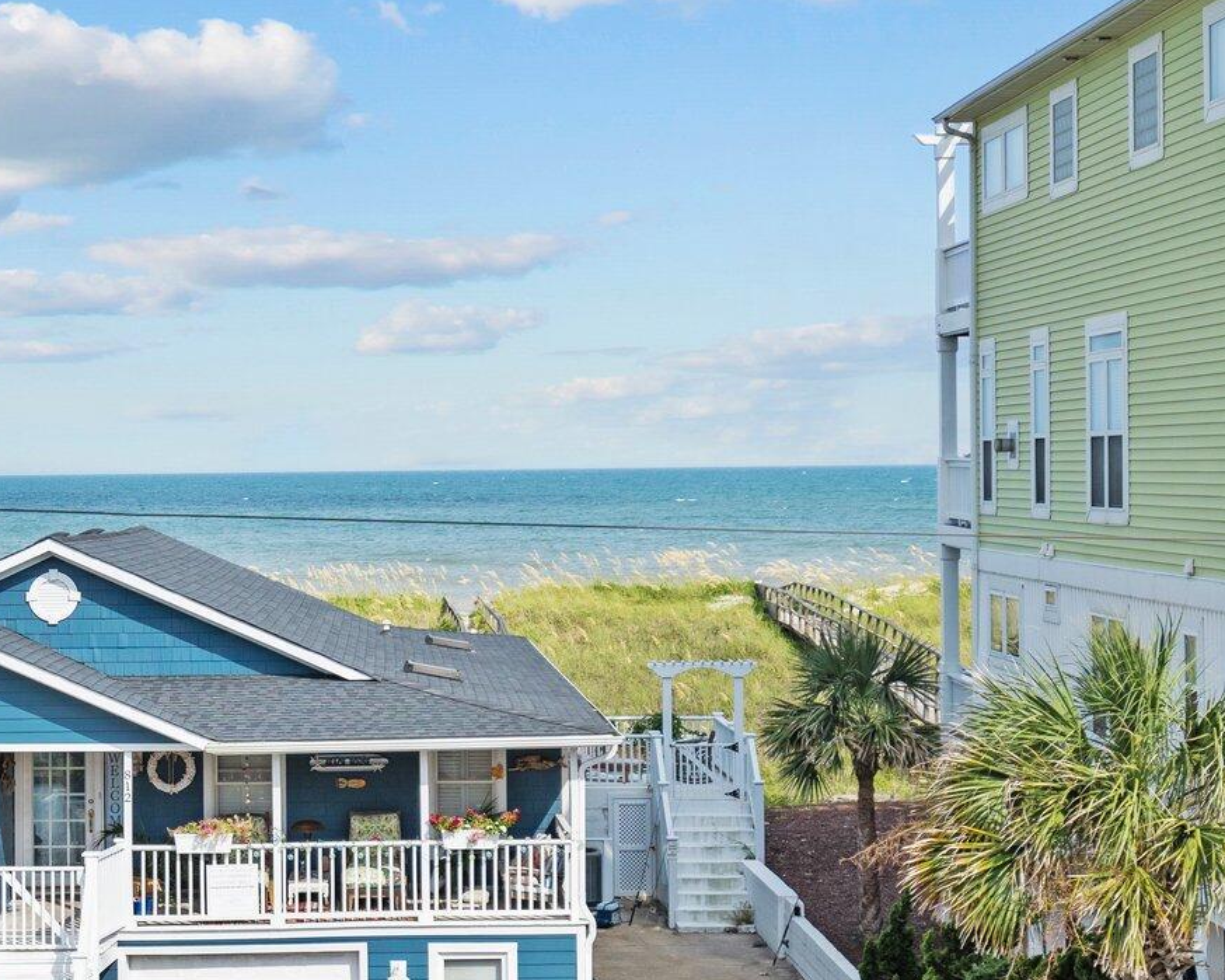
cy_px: 573
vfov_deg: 19.9
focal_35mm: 77
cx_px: 320
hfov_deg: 24.5
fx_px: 2791
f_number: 4
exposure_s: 1/4000
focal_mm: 35
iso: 200
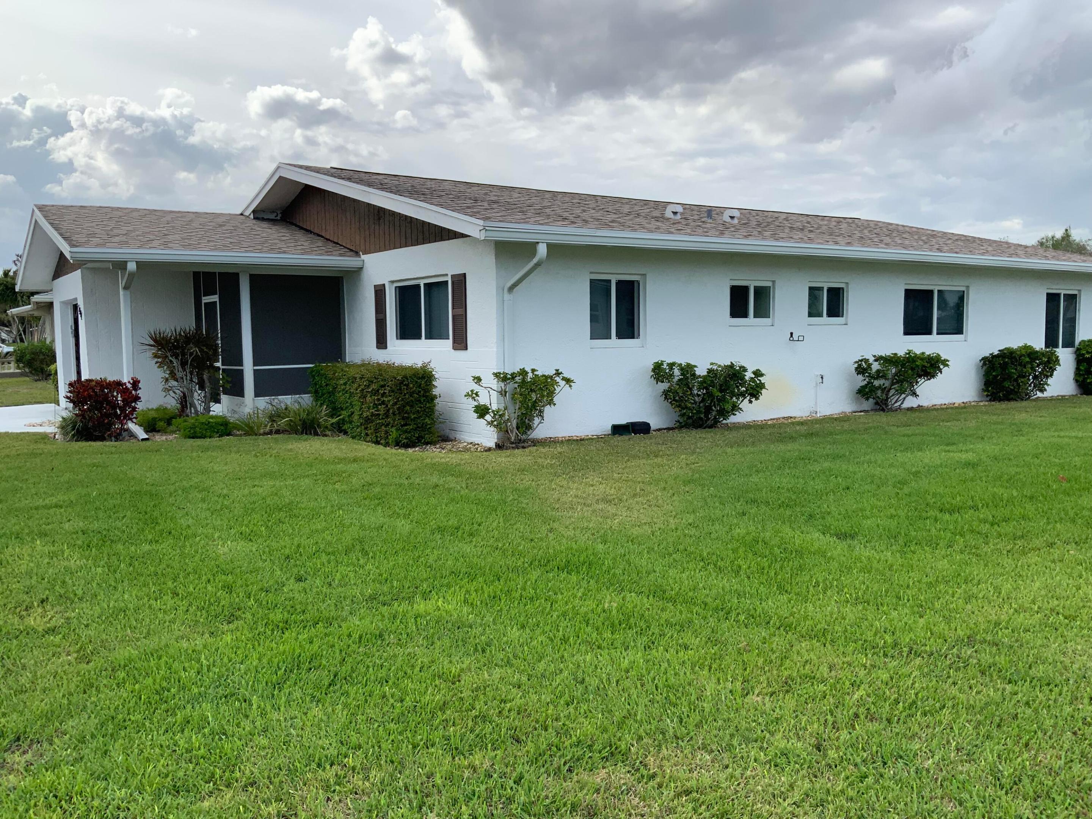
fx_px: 915
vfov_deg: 48.2
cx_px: 546
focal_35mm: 29
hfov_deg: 61.7
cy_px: 410
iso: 16
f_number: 1.8
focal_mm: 3
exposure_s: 1/1412
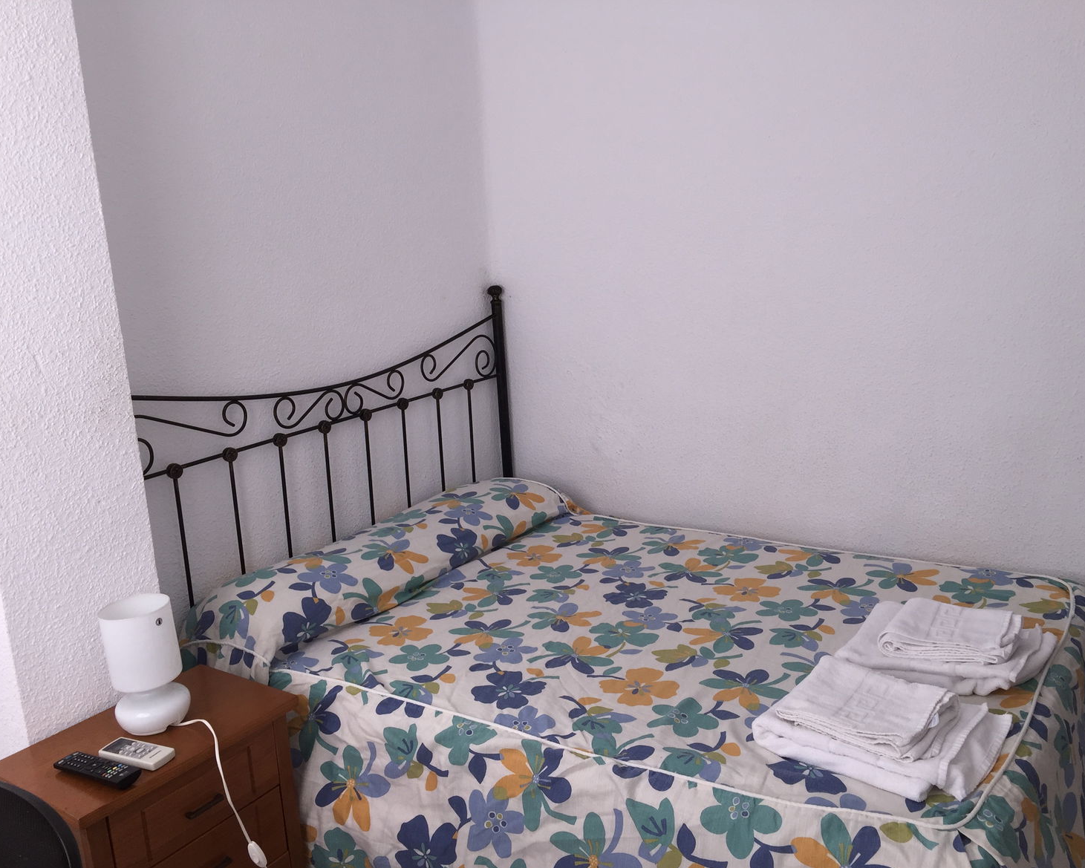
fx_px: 996
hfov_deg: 57.2
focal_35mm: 31
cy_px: 439
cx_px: 538
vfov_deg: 47.1
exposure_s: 1/46
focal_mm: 4.15
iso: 32
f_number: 2.2
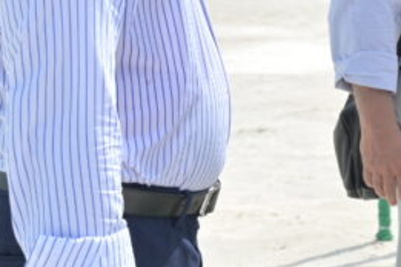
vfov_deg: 9.6
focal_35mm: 141
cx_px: 704
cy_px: -53
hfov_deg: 13.2
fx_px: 1570
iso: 320
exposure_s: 1/2000
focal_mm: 36
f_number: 4.5
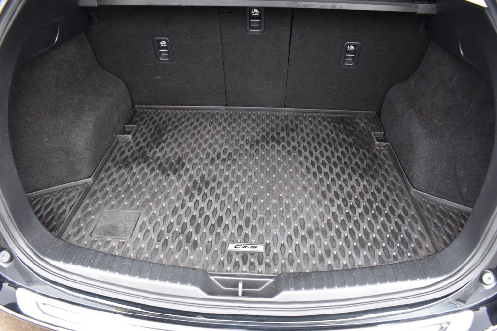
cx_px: 248
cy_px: 166
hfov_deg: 61.9
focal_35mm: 30
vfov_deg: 43.6
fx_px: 414
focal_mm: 20
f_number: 7.1
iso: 400
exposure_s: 1/25
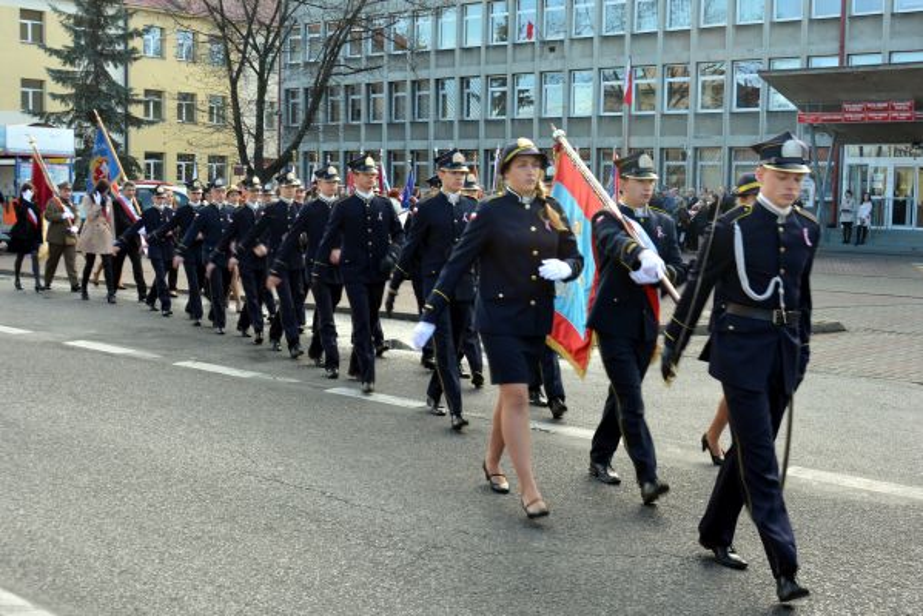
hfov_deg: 57.2
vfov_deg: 40.0
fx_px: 846
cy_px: 308
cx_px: 462
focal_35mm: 33
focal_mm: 22
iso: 100
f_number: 6.3
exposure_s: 1/50
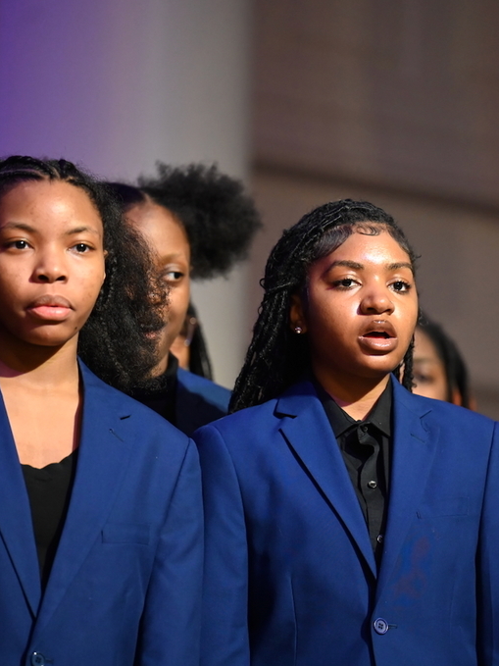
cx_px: 329
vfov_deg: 6.8
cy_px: 333
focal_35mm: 290
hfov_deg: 5.1
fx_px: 5576
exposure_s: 1/160
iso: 3200
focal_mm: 200
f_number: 2.8
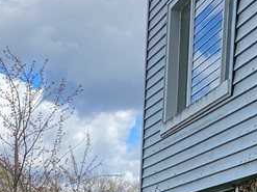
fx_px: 801
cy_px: 320
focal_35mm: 108
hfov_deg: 16.6
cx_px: -124
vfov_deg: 12.7
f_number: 1.8
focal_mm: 4.25
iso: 32
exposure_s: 1/1866
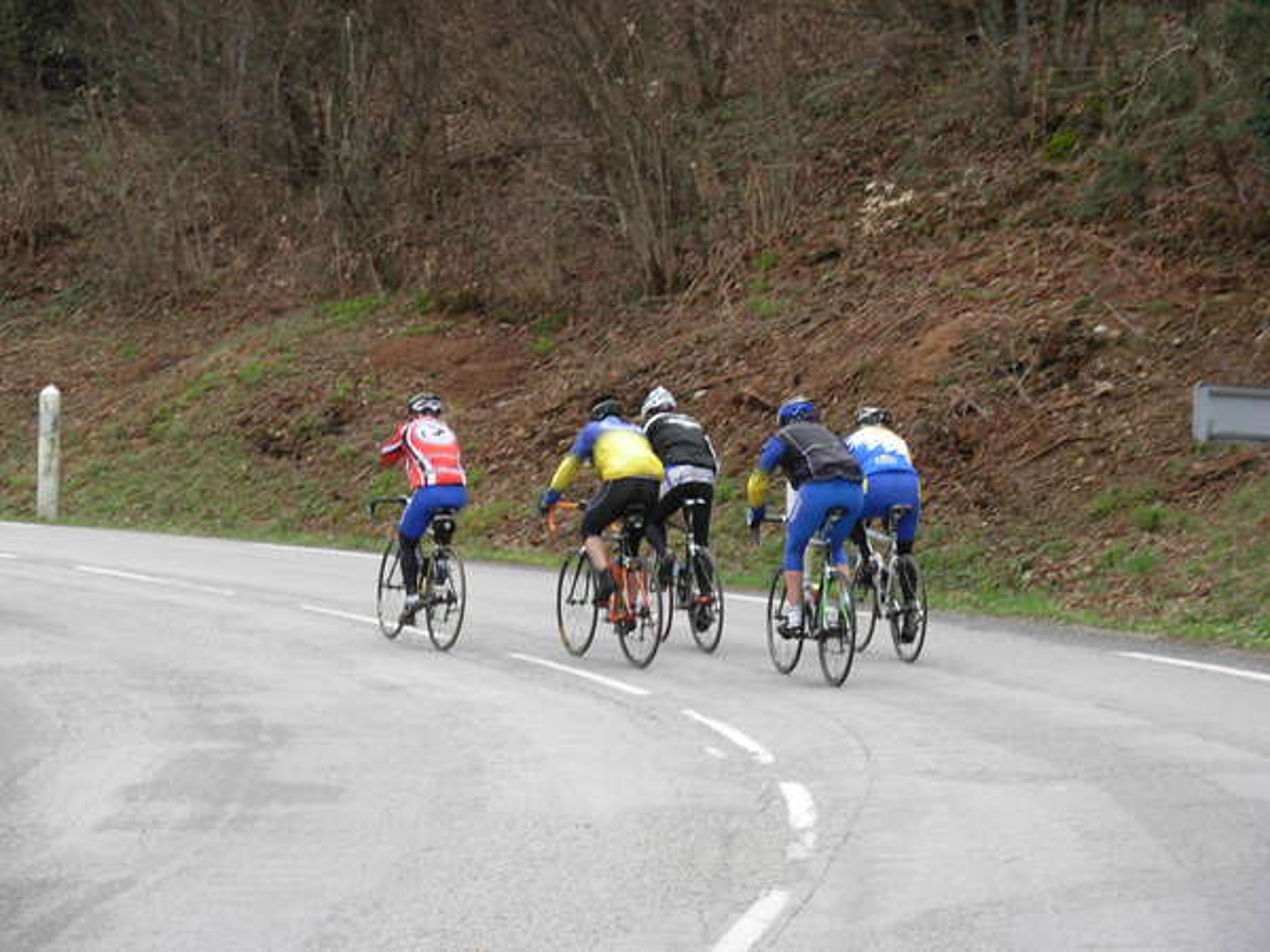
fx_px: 4843
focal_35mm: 132
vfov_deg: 11.2
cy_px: 476
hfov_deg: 14.9
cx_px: 635
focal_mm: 21.8
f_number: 4.4
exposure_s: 1/71.8
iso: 79
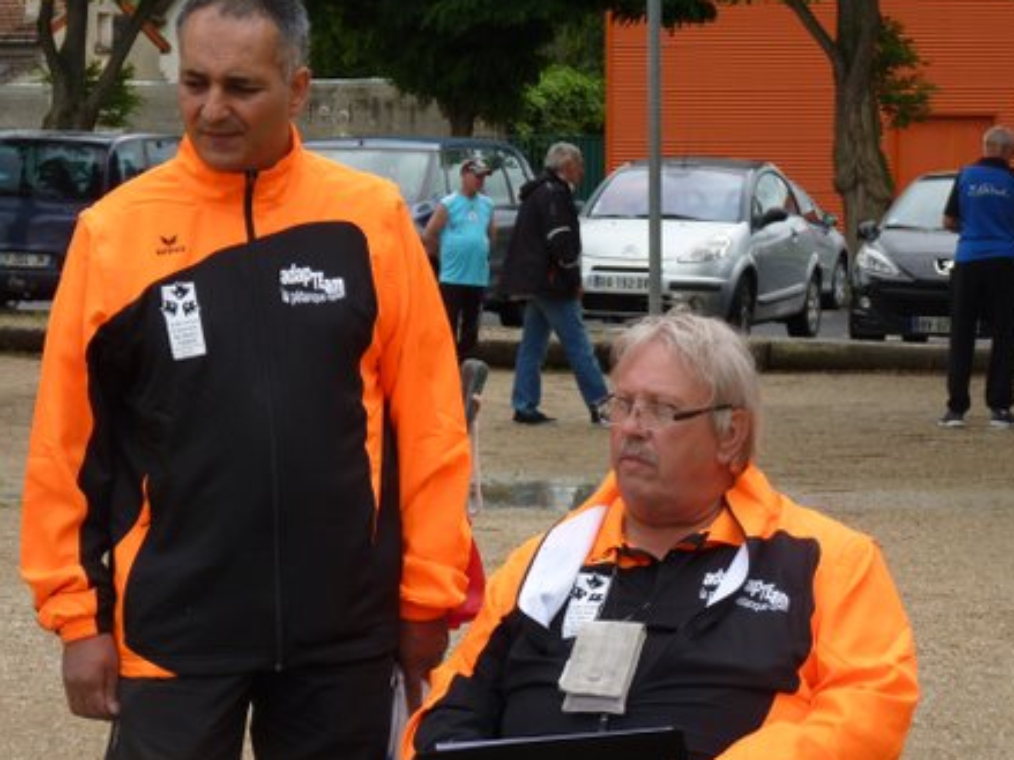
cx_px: 474
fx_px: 4422
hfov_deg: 13.1
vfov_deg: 9.8
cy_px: 353
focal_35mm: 151
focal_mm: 24.5
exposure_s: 1/500
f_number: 3.6
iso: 100
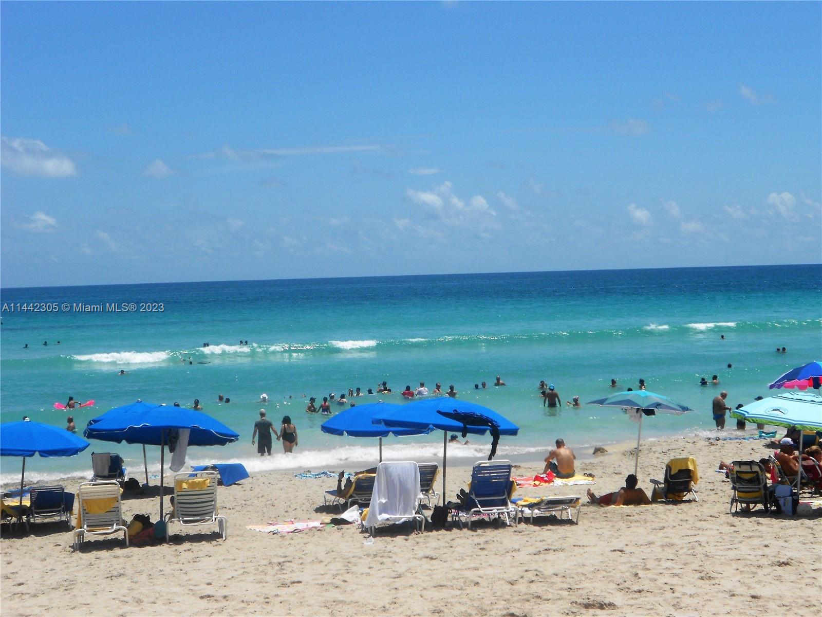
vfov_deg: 26.1
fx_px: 1330
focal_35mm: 56
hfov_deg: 34.3
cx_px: 411
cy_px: 308
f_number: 4.9
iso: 80
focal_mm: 10
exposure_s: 1/1000
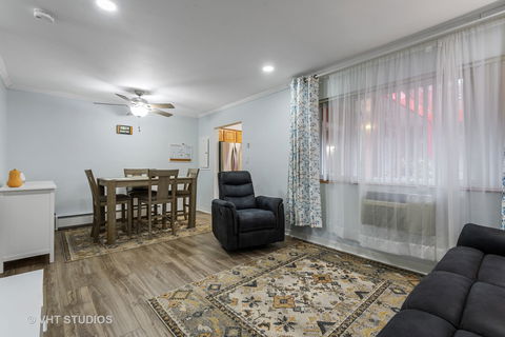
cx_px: 252
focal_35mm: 16
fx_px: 224
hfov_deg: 96.7
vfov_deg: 73.7
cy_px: 168
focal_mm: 16
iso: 200
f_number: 9.5
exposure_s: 1/1.43
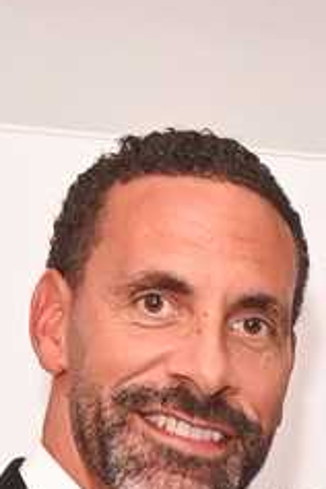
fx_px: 2309
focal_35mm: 170
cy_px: 1310
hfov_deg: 7.6
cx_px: 722
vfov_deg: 10.0
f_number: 7.1
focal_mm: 24
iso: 2000
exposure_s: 1/160
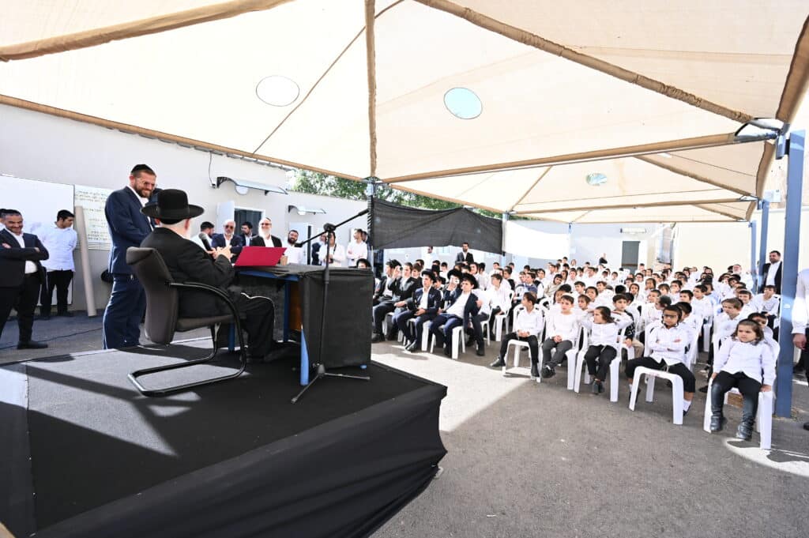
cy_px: 269
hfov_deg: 96.8
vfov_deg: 73.7
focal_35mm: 16
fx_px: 359
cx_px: 404
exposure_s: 1/160
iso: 100
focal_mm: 16
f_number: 4.5
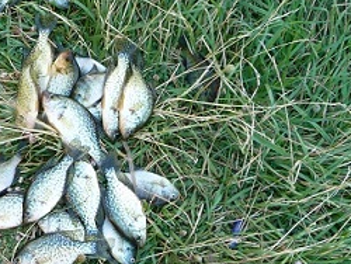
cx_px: 73
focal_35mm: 62
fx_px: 629
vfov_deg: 23.7
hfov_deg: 30.5
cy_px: 131
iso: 125
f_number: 3.3
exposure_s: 1/30
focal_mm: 4.7
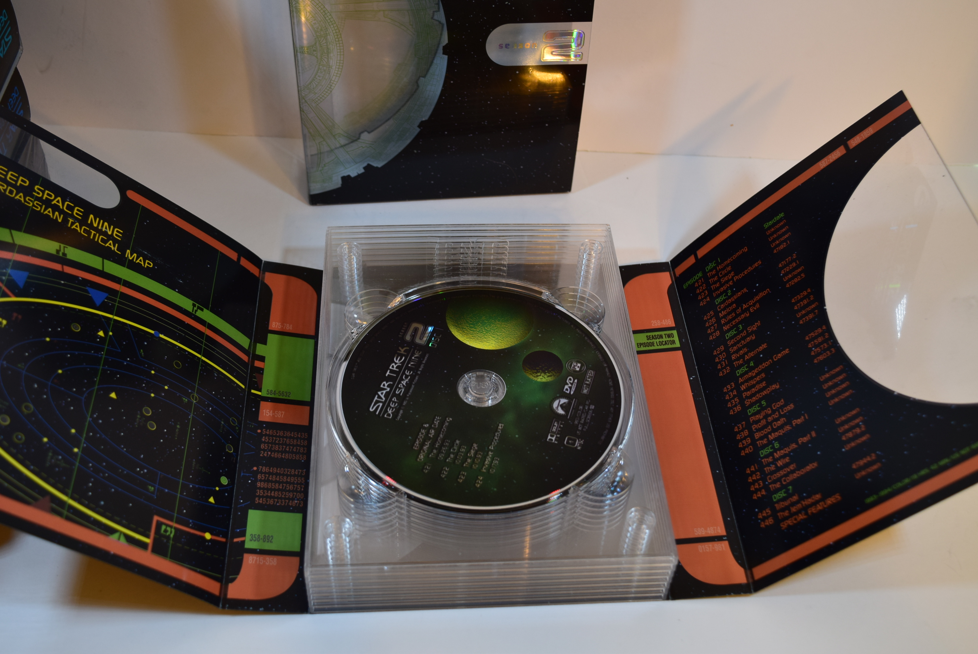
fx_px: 1101
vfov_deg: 33.1
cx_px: 489
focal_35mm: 40
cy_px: 327
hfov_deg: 47.9
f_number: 7.1
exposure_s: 1/30
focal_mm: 27
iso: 400
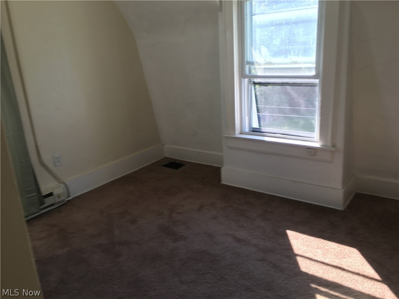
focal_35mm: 29
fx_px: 334
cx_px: 200
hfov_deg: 61.7
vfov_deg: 48.2
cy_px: 150
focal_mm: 4.15
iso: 25
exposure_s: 1/60
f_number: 2.2
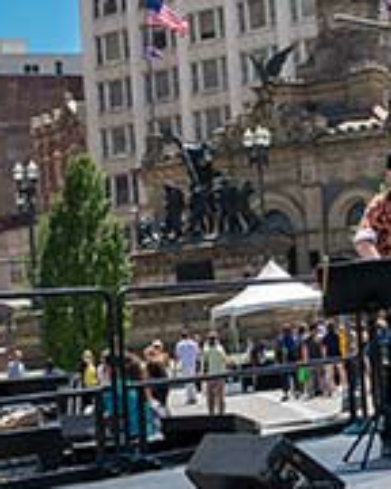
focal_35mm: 97
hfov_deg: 14.0
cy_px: 216
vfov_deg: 19.8
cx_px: 709
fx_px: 1403
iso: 320
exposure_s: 1/350
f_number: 11
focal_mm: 32
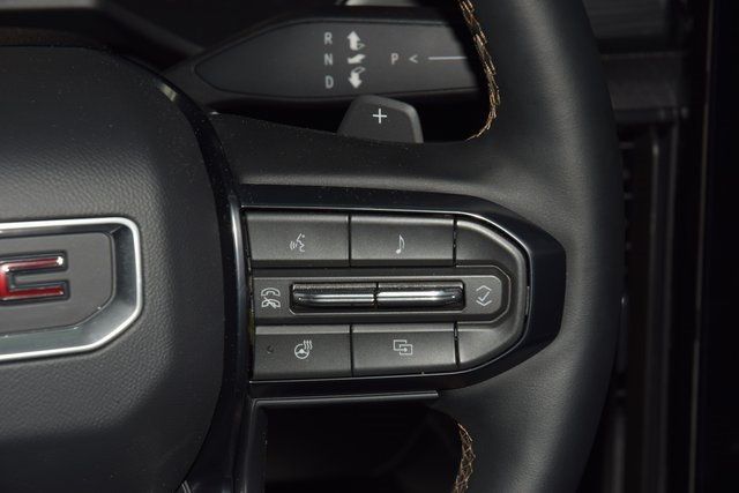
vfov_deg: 13.0
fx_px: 2156
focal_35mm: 105
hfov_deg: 19.5
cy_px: 246
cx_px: 370
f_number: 8
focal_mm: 70
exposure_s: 1/125
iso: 100
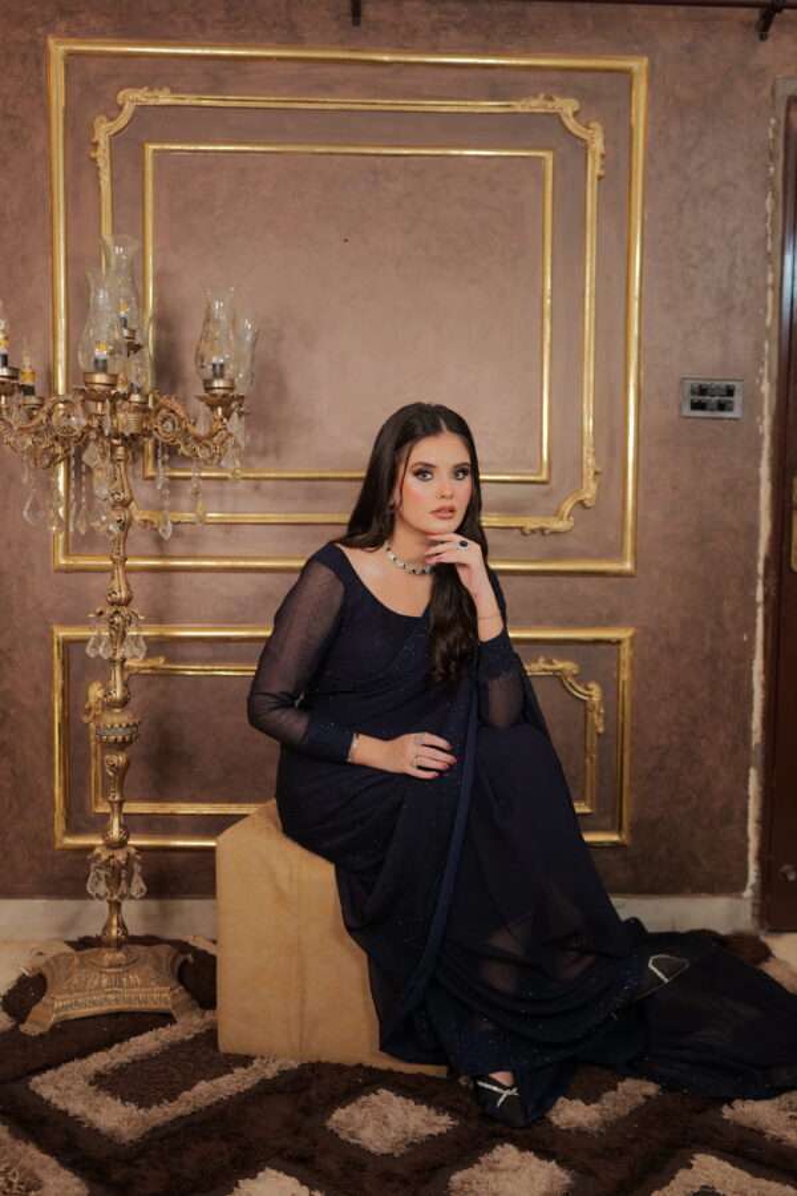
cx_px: 398
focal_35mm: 35
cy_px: 598
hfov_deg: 37.9
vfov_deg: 54.4
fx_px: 1162
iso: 640
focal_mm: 35
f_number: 1.8
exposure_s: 1/200
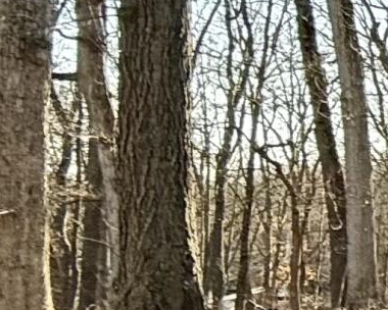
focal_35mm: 108
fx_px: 1240
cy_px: 156
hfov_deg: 9.8
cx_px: 1323
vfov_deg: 14.3
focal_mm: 2.22
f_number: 2.2
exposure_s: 1/217
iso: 64
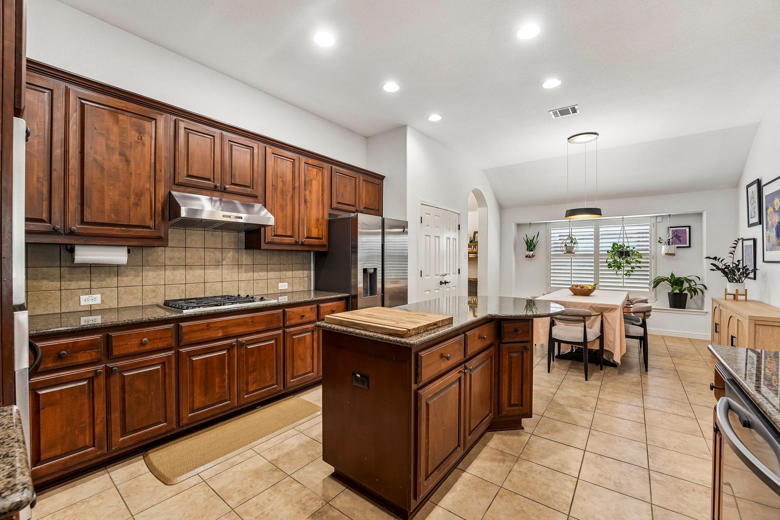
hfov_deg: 104.3
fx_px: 303
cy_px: 260
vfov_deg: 81.2
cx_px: 390
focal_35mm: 14
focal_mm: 14
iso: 400
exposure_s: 1/10
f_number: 8
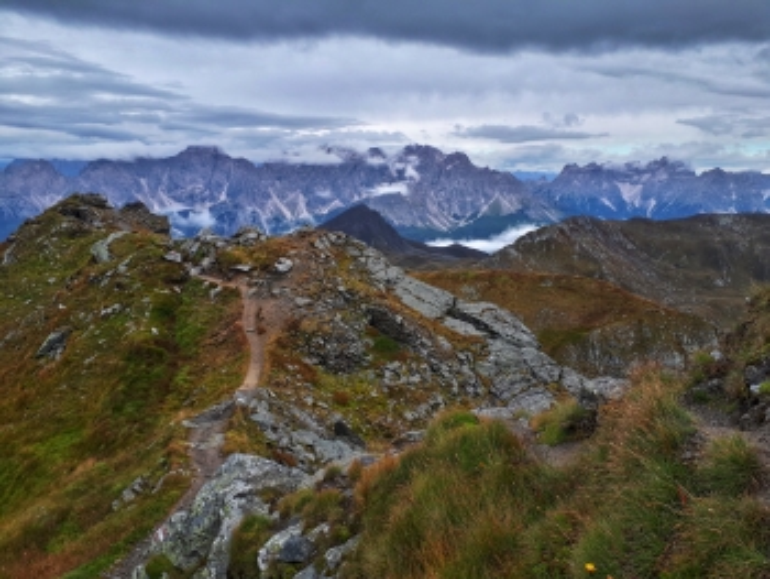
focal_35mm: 27
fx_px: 601
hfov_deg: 65.3
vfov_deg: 51.4
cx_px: 385
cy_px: 290
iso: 40
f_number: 1.9
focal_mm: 3.6
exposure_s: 1/227
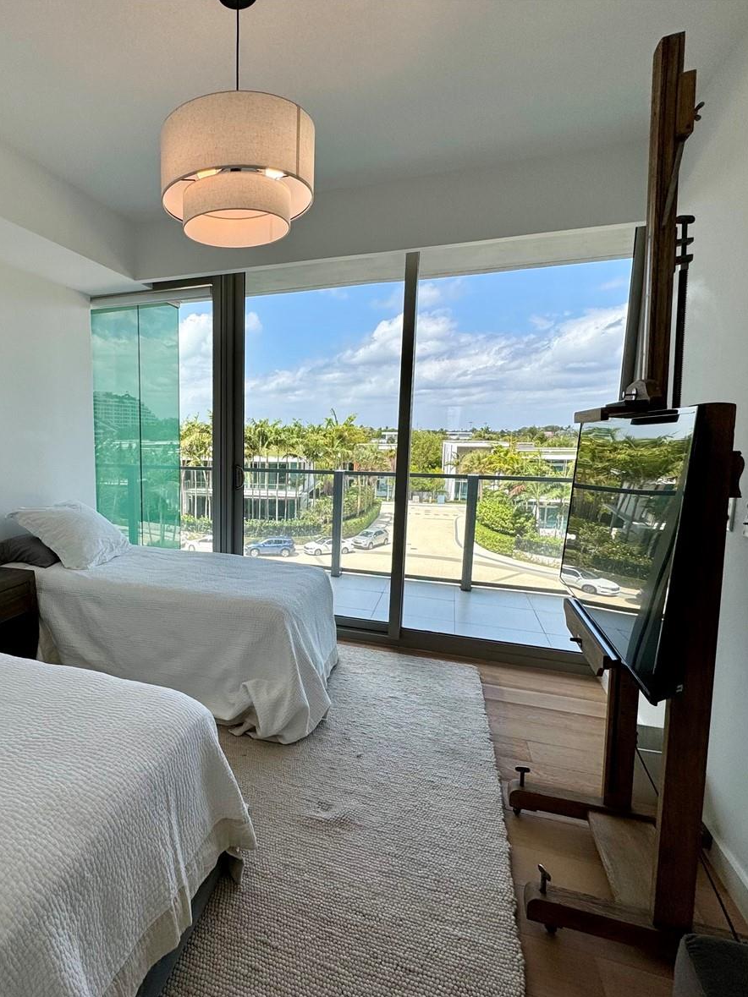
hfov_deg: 65.7
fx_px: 548
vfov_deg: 84.7
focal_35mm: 19
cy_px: 506
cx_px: 215
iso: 40
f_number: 2.2
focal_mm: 2.22
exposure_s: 1/433
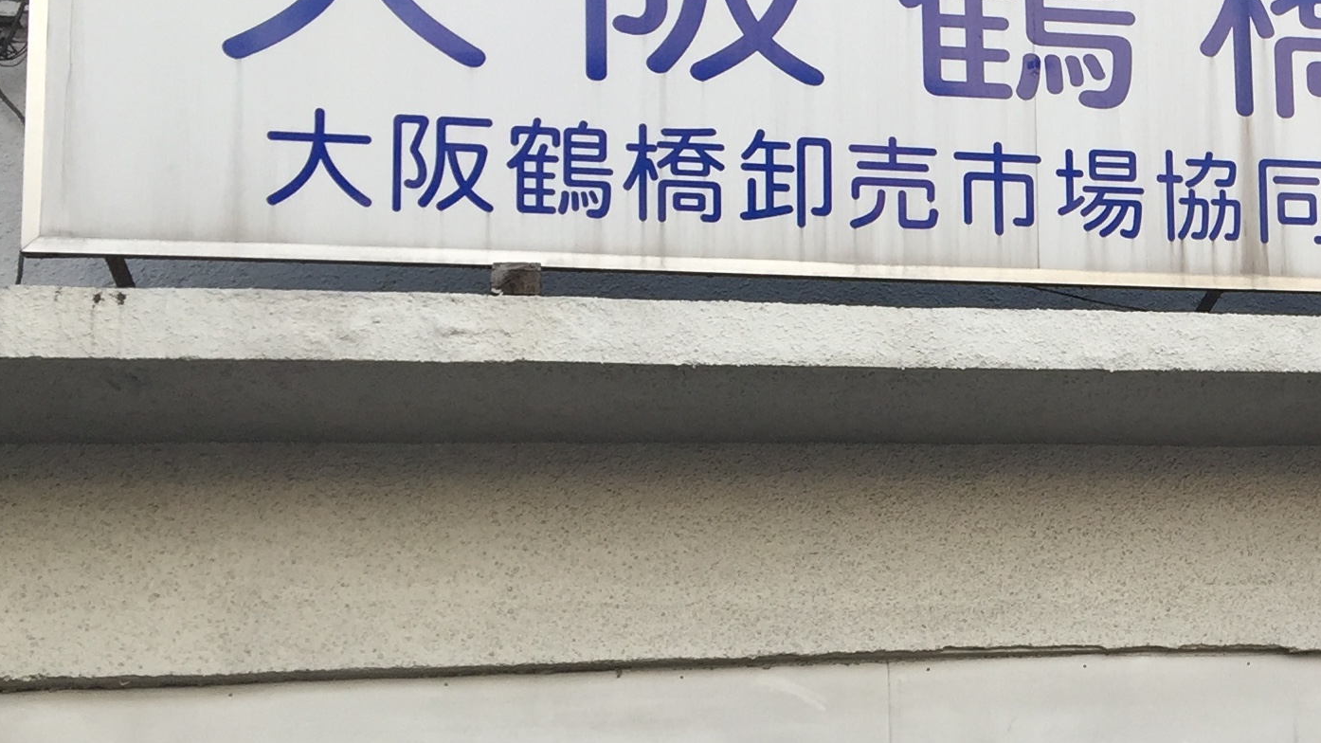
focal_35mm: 74
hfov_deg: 26.0
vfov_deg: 16.3
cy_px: 473
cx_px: 1511
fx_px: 2592
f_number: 2.2
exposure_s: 1/311
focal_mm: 4.15
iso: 32
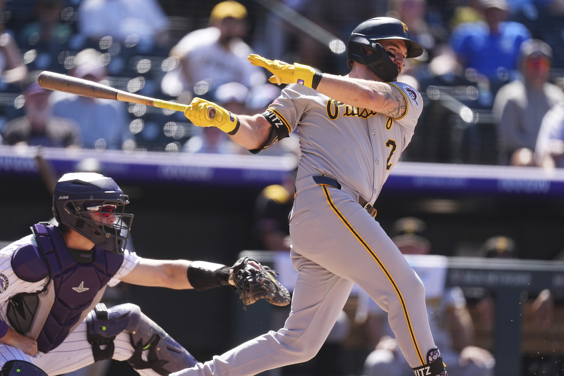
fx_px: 9399
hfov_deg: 3.4
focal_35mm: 600
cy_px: 188
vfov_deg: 2.3
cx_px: 282
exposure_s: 1/1600
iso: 400
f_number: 4
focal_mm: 600
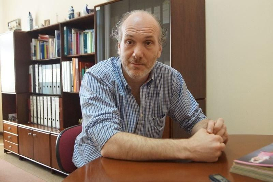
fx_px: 273
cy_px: 91
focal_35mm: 36
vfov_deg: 36.9
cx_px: 136
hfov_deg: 53.1
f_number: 4
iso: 1600
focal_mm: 24
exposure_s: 1/60
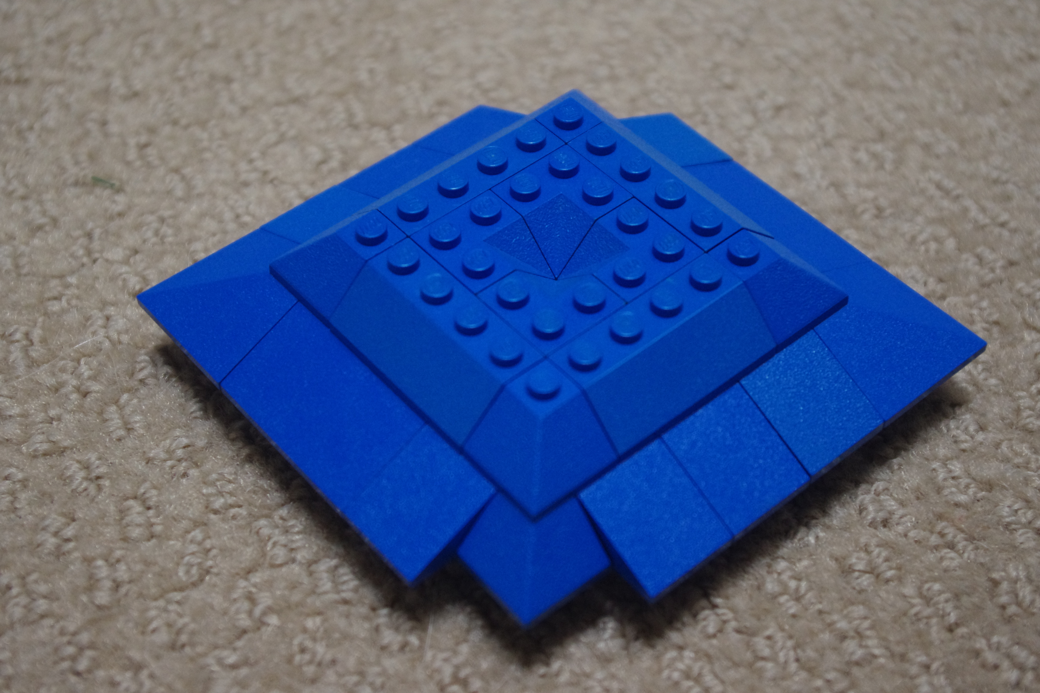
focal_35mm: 60
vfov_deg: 22.6
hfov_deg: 33.4
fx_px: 1733
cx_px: 520
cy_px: 346
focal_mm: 40
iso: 1600
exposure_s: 1/80
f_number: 4.5
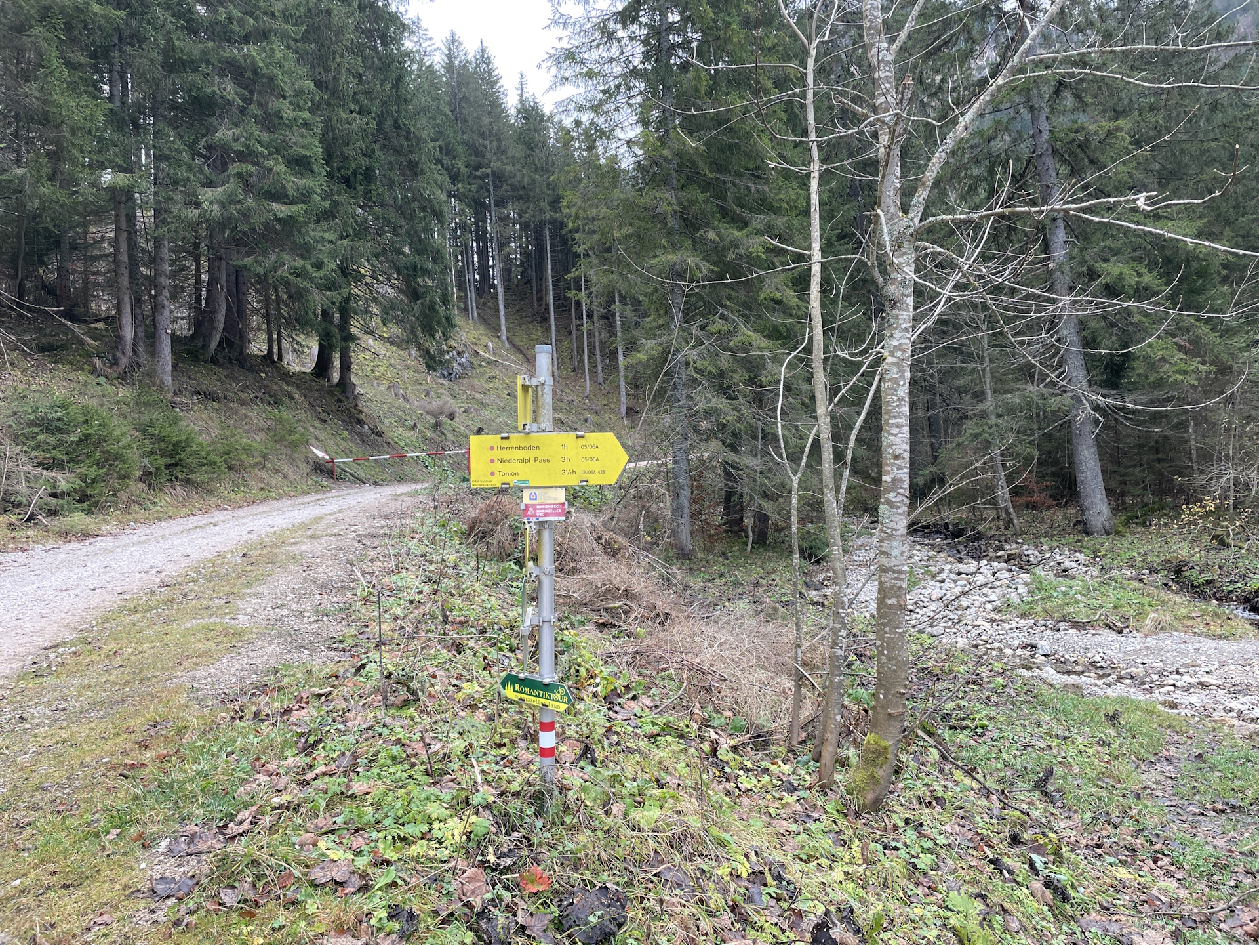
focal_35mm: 26
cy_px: 472
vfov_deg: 53.1
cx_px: 630
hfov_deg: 67.3
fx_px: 946
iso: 32
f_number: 1.6
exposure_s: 1/202
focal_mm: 4.2
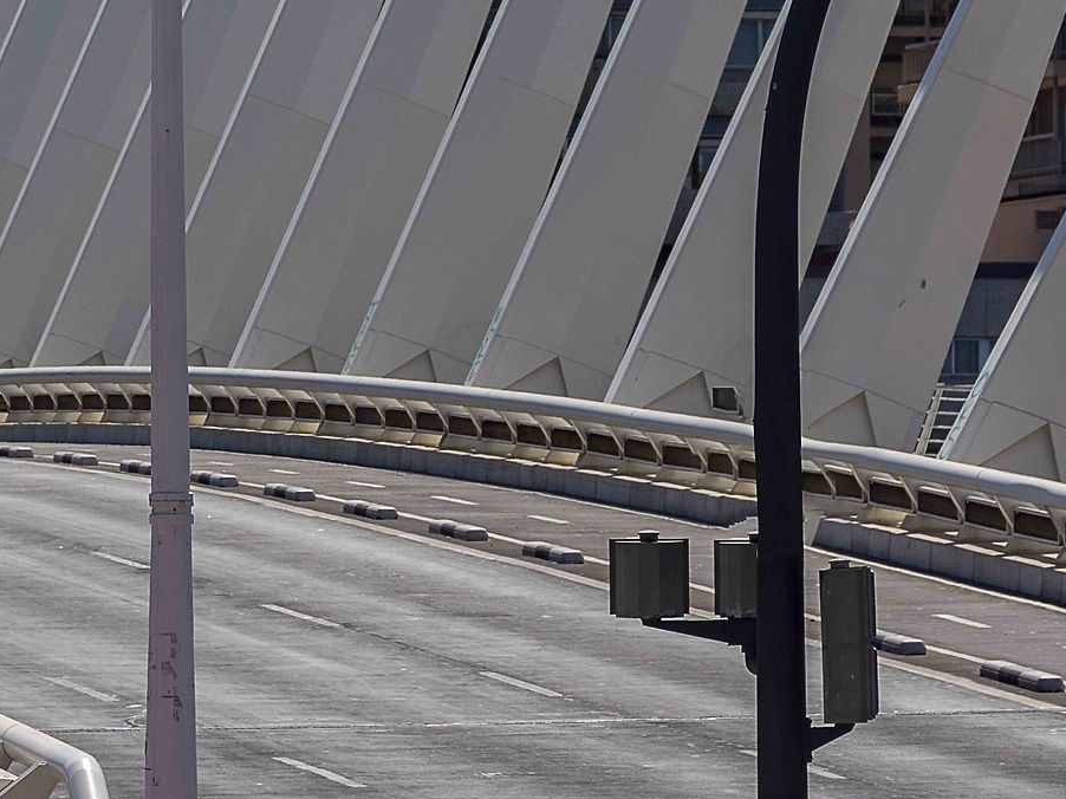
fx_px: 9452
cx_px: 281
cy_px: 113
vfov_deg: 4.8
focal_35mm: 307
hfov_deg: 6.5
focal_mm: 80
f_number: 6.3
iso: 100
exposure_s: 1/640
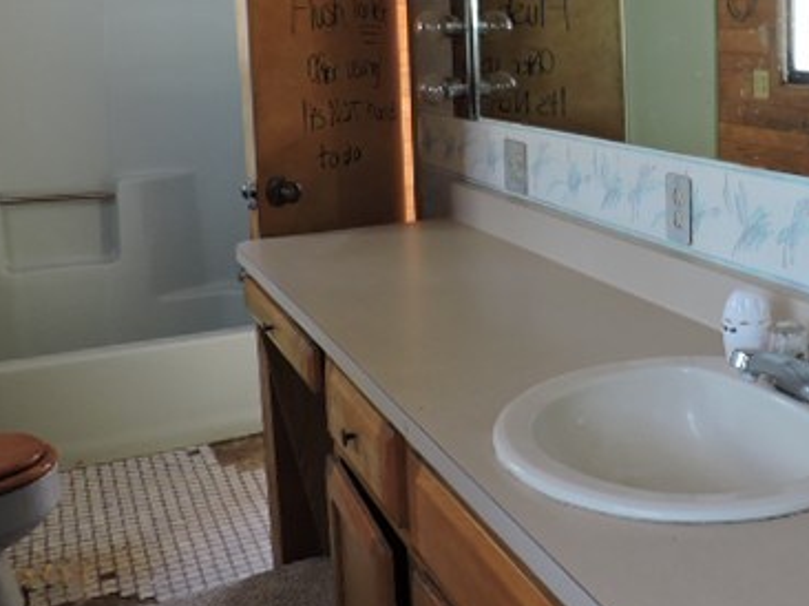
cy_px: 175
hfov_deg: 42.1
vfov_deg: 33.8
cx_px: 687
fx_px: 981
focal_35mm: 42
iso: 125
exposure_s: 1/30
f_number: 3
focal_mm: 4.3
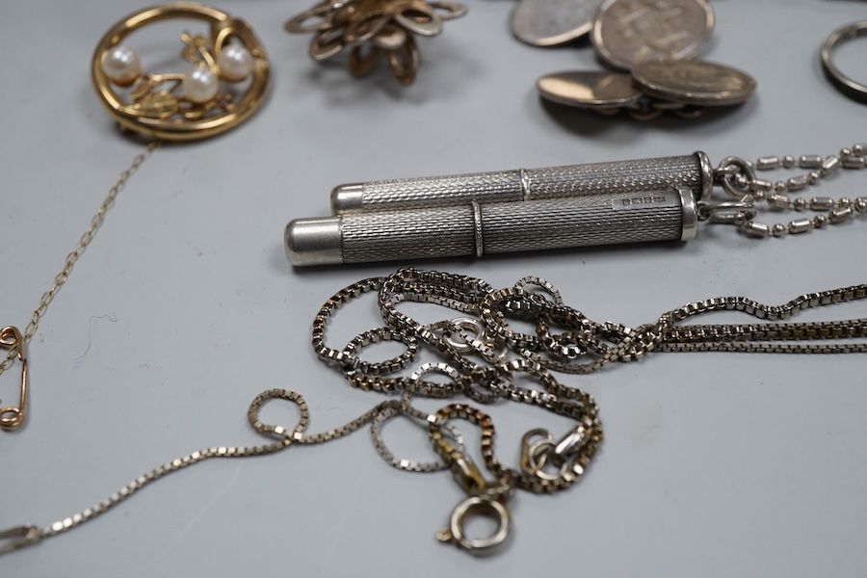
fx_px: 1084
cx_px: 434
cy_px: 289
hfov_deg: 43.6
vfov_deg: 29.9
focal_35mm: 45
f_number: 13
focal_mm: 30
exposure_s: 1/125
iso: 1000
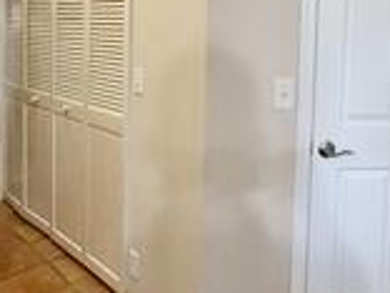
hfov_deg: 47.7
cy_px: 58
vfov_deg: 38.2
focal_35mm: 36
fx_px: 406
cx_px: 328
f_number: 2.2
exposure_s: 1/60
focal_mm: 2.22
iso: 200
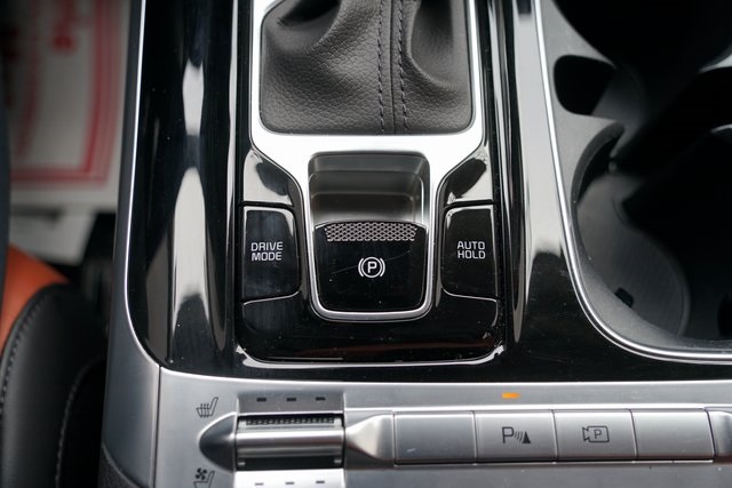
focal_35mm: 36
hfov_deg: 53.1
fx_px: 732
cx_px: 366
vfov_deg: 36.9
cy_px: 244
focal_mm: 36
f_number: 4
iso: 250
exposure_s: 1/60
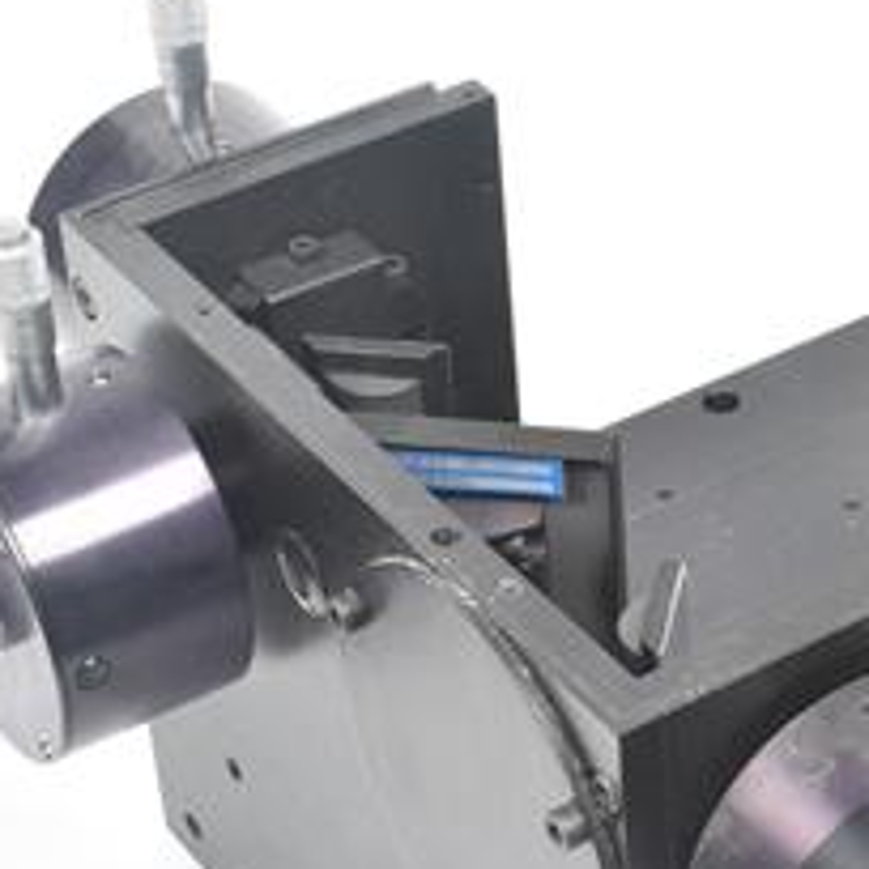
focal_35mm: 105
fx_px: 2982
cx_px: 954
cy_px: 588
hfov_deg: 16.1
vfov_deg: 16.5
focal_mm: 28
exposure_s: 1/200
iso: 200
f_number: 13
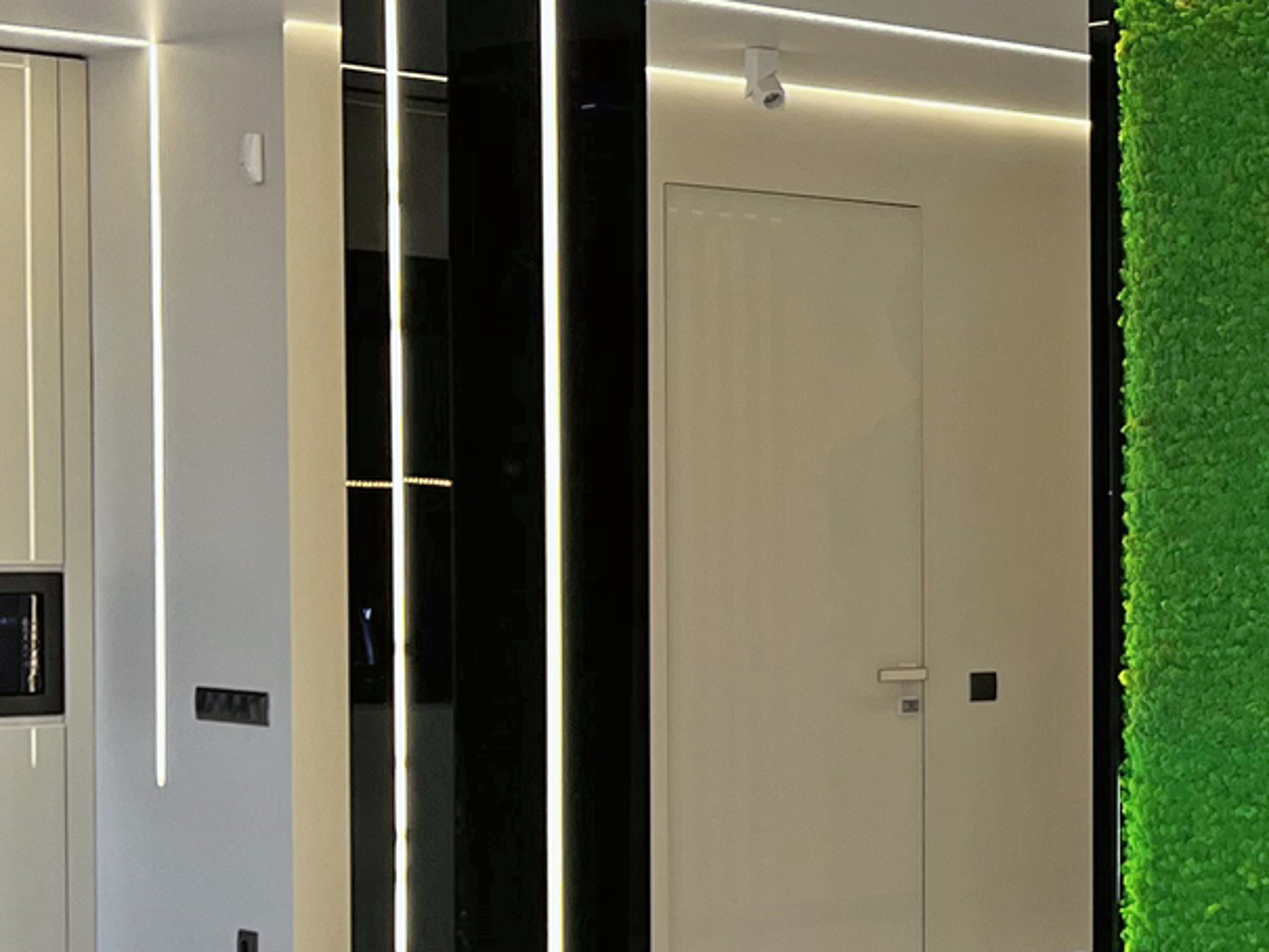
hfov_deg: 19.5
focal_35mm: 88
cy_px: 604
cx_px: 1875
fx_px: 3227
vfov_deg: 16.8
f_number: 1.6
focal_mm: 5.1
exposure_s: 1/121
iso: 80
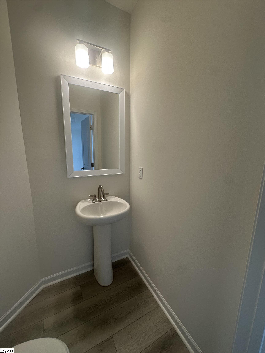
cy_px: 176
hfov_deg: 85.7
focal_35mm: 14
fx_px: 143
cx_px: 132
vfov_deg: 102.1
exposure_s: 1/120
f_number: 2.2
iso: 80
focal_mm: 2.22
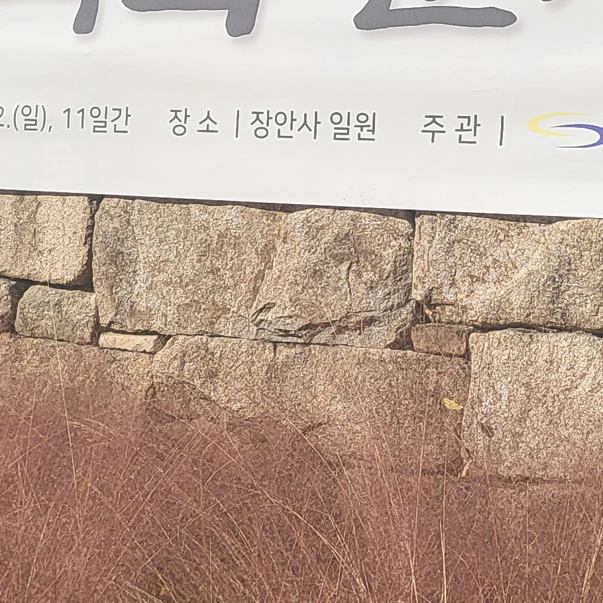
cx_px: 411
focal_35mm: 101
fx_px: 1991
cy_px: 30
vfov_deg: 16.9
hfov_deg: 17.2
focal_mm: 4.25
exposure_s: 1/4210
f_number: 1.8
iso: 50
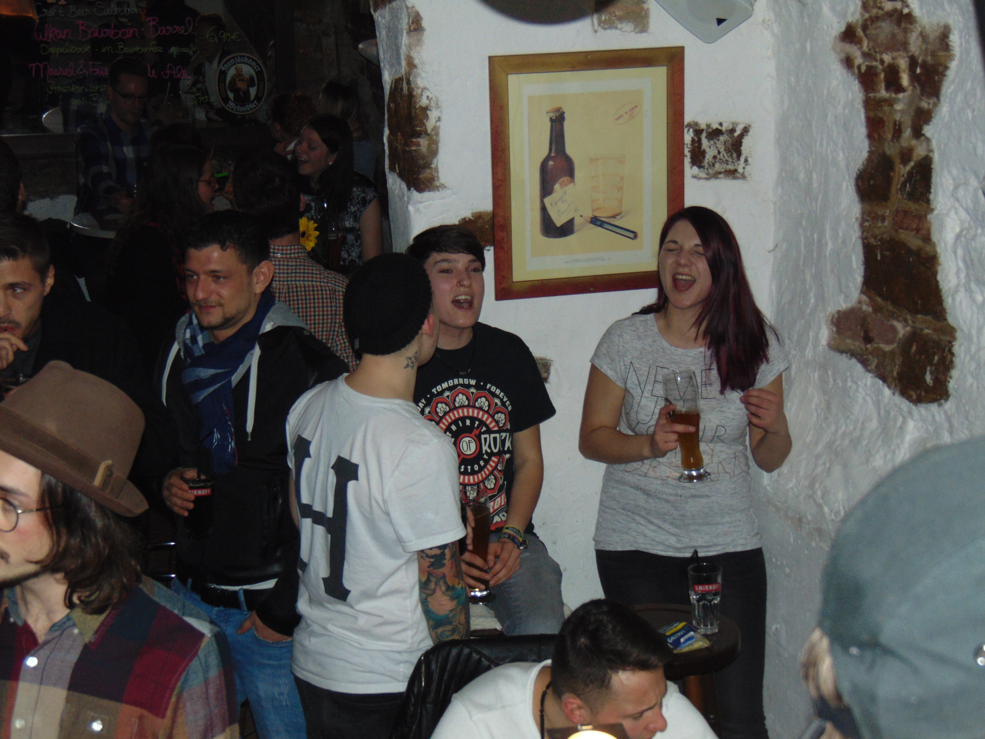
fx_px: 2020
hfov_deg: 27.4
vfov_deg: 20.7
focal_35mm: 71
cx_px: 492
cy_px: 370
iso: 200
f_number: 3.7
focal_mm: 12.8
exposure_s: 1/60
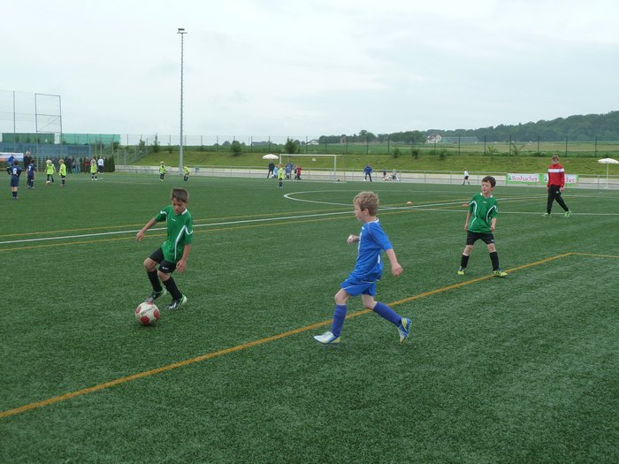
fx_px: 787
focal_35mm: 44
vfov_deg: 32.9
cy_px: 232
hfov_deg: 42.9
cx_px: 310
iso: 125
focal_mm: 7.3
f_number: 4
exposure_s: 1/250
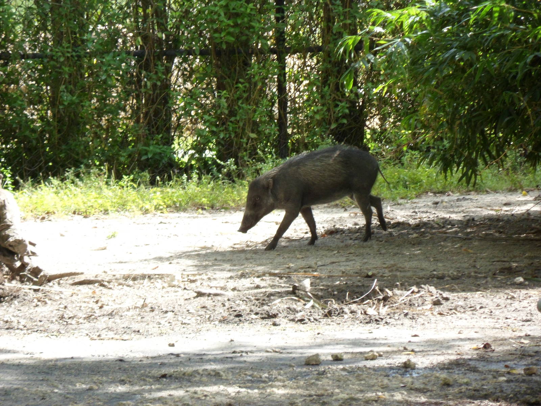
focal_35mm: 270
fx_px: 4220
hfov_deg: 7.3
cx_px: 270
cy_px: 203
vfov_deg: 5.5
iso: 160
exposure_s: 1/125
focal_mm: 46.8
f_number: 5.9
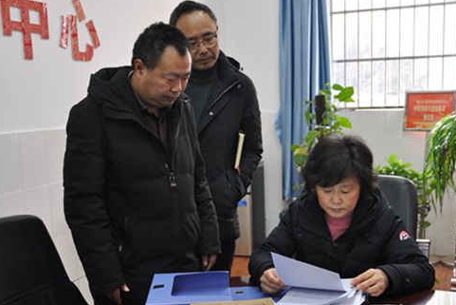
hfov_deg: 38.9
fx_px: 646
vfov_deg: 26.4
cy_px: 193
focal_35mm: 51
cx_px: 242
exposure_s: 1/15
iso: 400
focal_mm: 26
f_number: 4
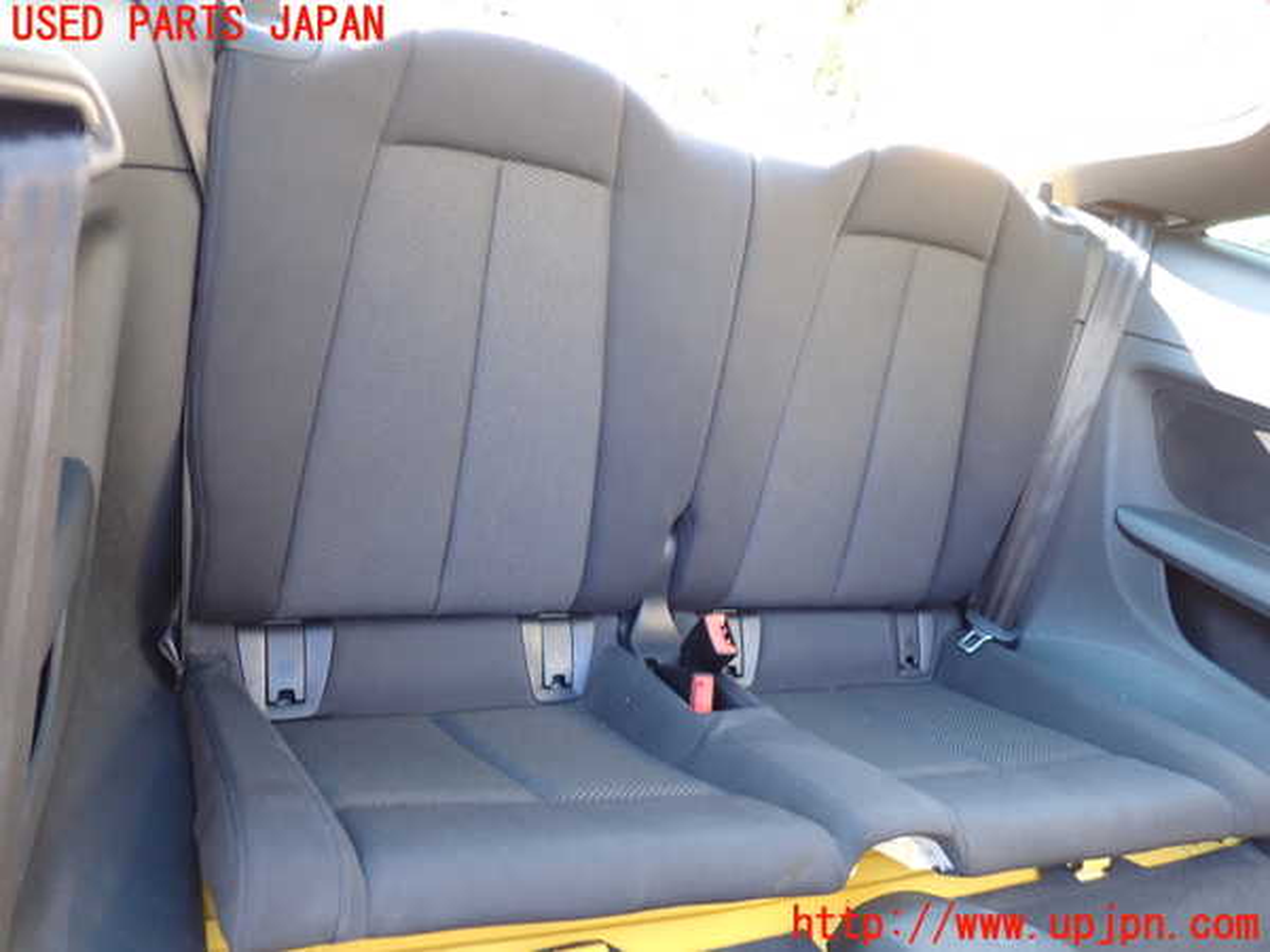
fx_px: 1101
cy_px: 476
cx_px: 635
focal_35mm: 30
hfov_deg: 60.0
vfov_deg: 46.8
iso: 200
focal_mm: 5.4
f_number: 2.3
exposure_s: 1/30
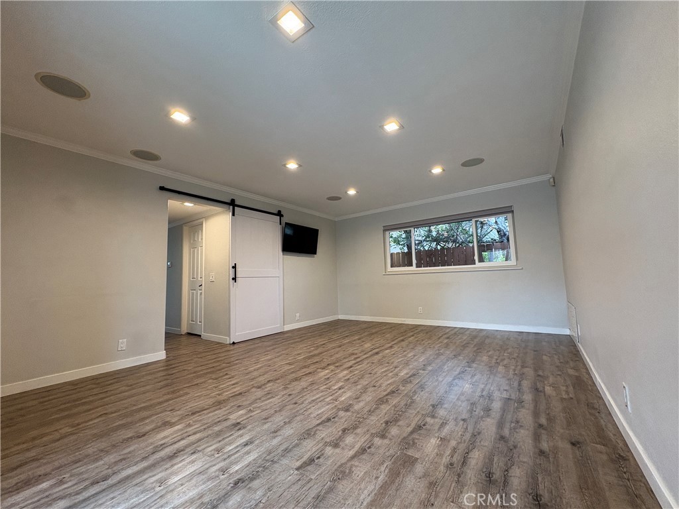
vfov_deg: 85.7
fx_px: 275
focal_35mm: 14
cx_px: 340
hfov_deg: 102.1
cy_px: 254
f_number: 2.2
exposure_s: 1/60
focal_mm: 2.22
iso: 160
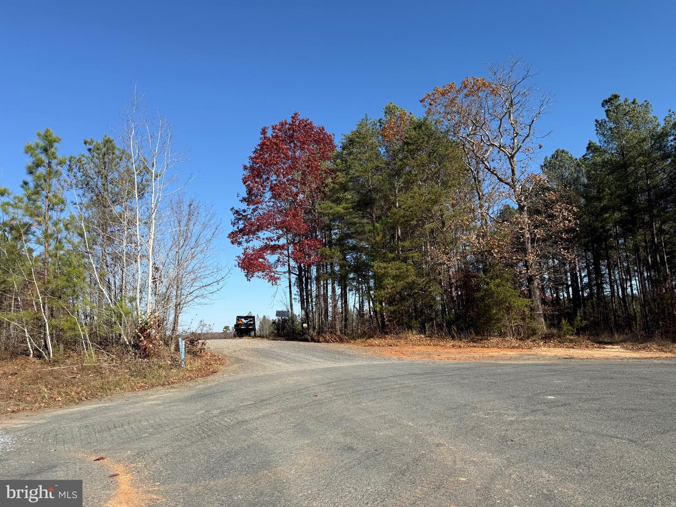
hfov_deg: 71.6
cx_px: 338
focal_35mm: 24
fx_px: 469
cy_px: 254
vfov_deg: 56.8
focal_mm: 6.76
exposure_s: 1/3584
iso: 80
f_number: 1.78
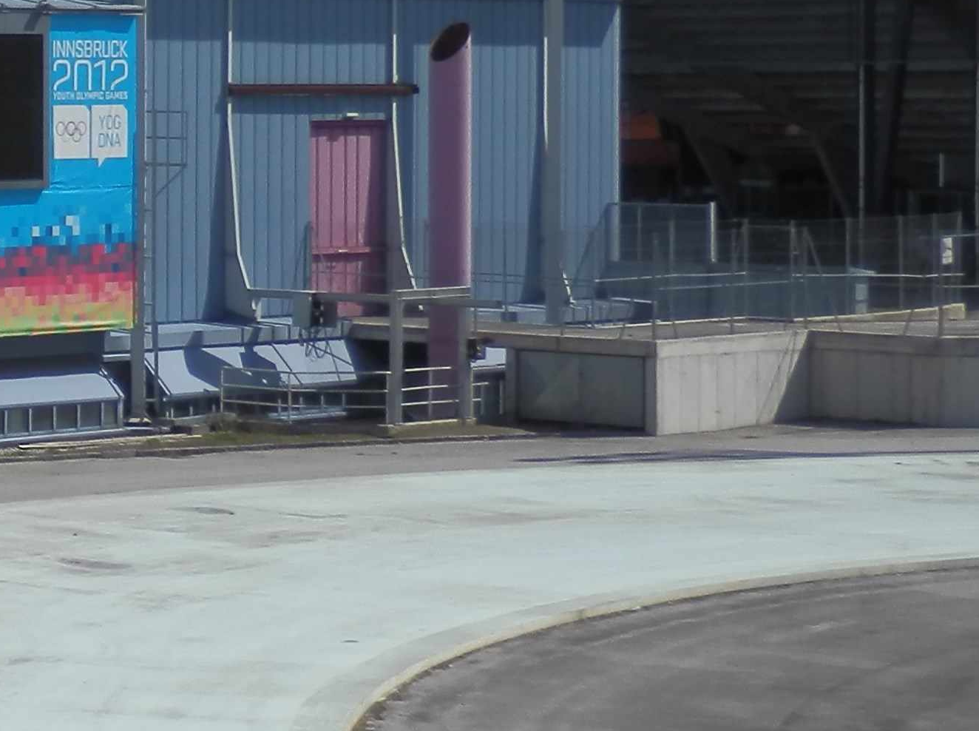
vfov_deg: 11.5
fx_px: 3614
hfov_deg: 14.4
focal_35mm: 128
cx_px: -515
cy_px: 179
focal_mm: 6.6
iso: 80
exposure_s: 1/250
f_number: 10.1
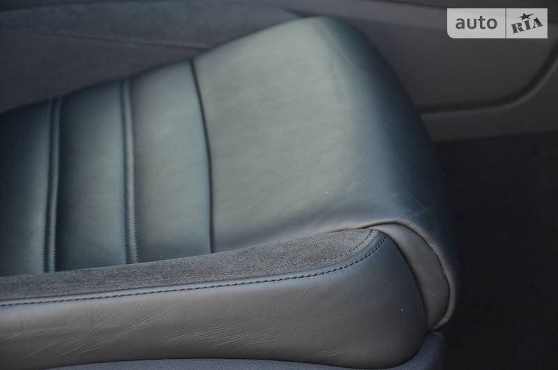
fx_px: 1740
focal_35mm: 112
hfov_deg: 18.2
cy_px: 185
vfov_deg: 12.1
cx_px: 279
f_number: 5.3
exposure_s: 1/30
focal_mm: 75
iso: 800
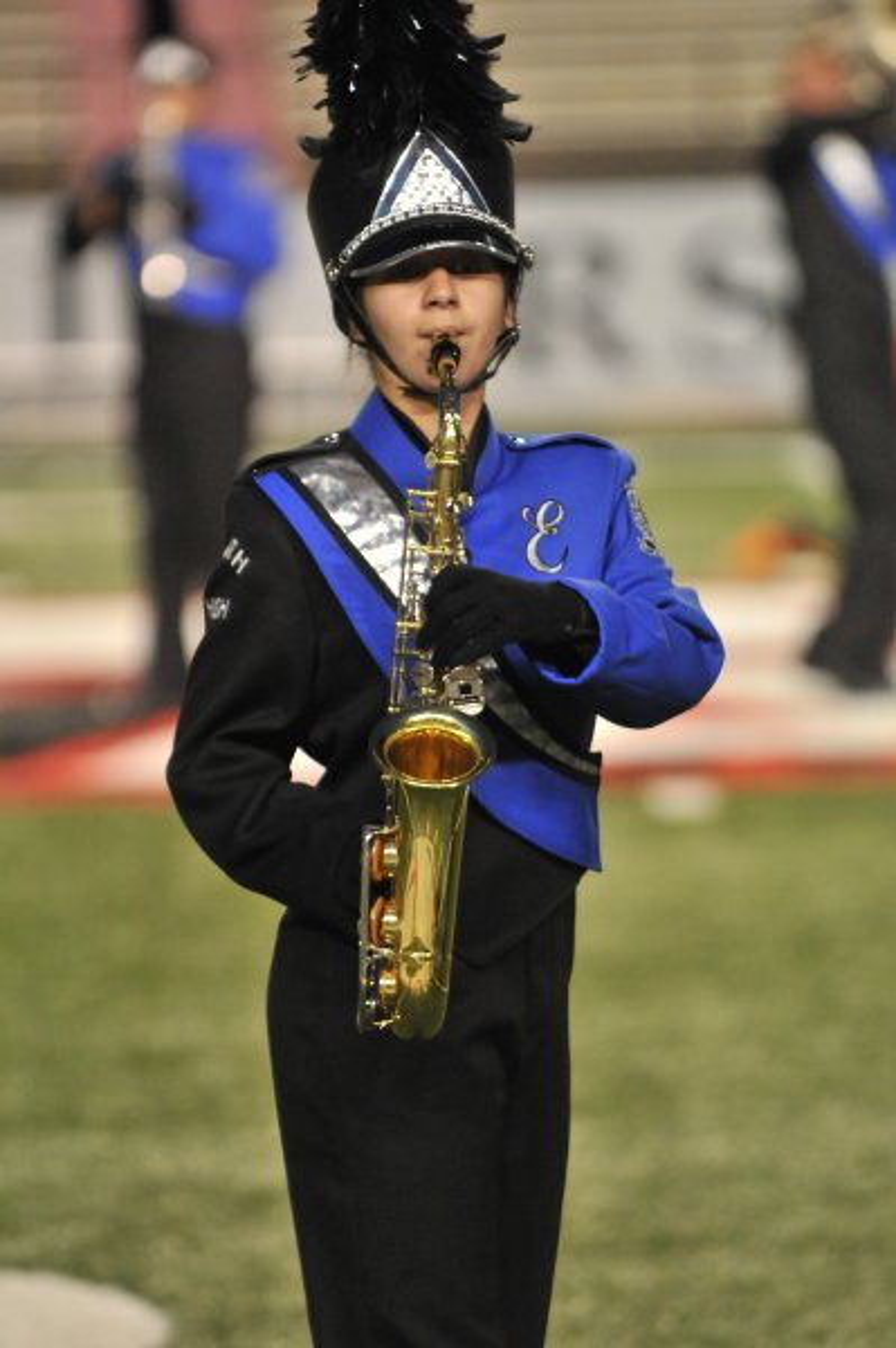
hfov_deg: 4.6
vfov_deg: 6.9
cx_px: 448
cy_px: 674
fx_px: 11219
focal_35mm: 300
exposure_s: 1/500
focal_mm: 200
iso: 1600
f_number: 2.8
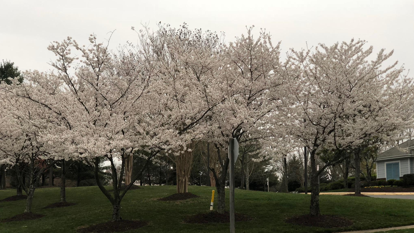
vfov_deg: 21.0
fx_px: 626
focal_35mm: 57
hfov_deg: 36.6
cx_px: 208
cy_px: 150
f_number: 2.4
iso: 20
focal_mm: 6
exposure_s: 1/60
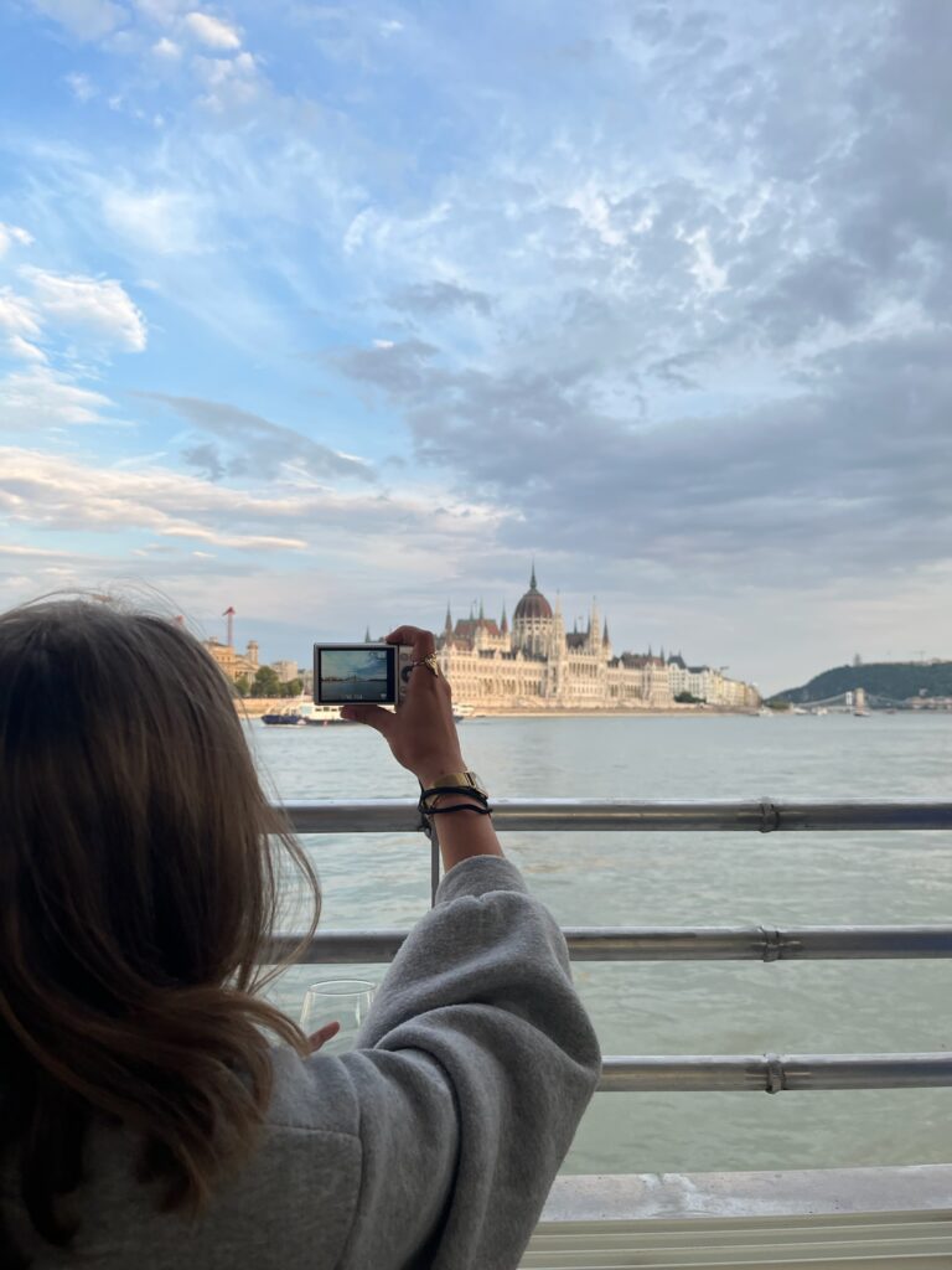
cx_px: 476
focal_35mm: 26
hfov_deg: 53.1
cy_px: 635
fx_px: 953
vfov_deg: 67.3
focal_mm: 5.1
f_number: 1.6
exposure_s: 1/742
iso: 50
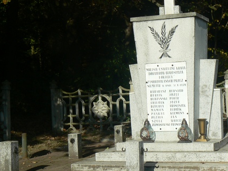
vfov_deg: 19.1
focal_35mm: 77
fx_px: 507
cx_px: 163
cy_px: 71
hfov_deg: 25.1
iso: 80
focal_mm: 8.7
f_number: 5.6
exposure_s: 1/200
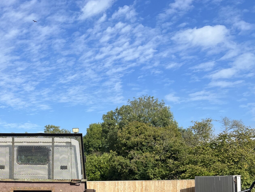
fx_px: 390
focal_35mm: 53
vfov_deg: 26.2
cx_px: 25
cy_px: 187
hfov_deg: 34.2
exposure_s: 1/3704
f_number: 1.5
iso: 50
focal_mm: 5.7
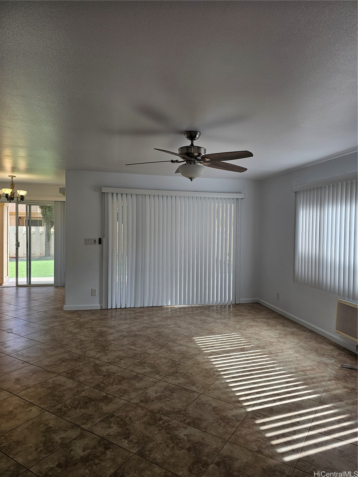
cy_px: 238
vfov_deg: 73.9
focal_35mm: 23
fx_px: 317
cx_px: 179
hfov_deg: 58.9
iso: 64
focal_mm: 6.3
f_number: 1.7
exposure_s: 1/180
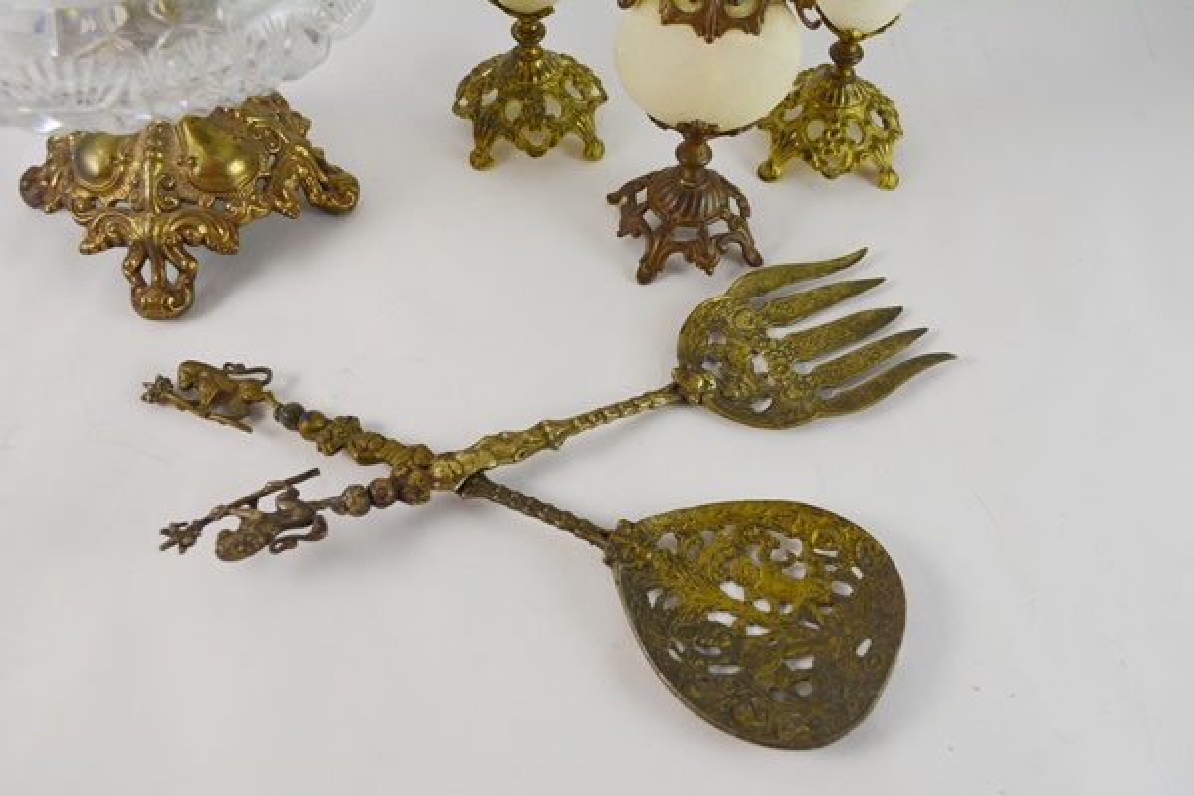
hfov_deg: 57.2
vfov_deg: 40.0
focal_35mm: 33
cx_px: 597
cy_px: 398
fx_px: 1094
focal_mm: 22
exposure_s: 1/125
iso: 280
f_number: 5.6
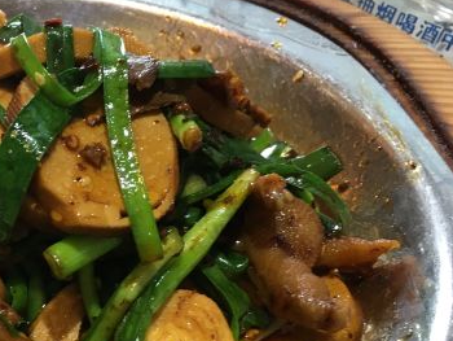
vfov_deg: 24.9
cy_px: 264
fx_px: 760
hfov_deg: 31.2
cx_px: 18
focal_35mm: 58
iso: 40
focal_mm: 4.15
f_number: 2.2
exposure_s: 1/33
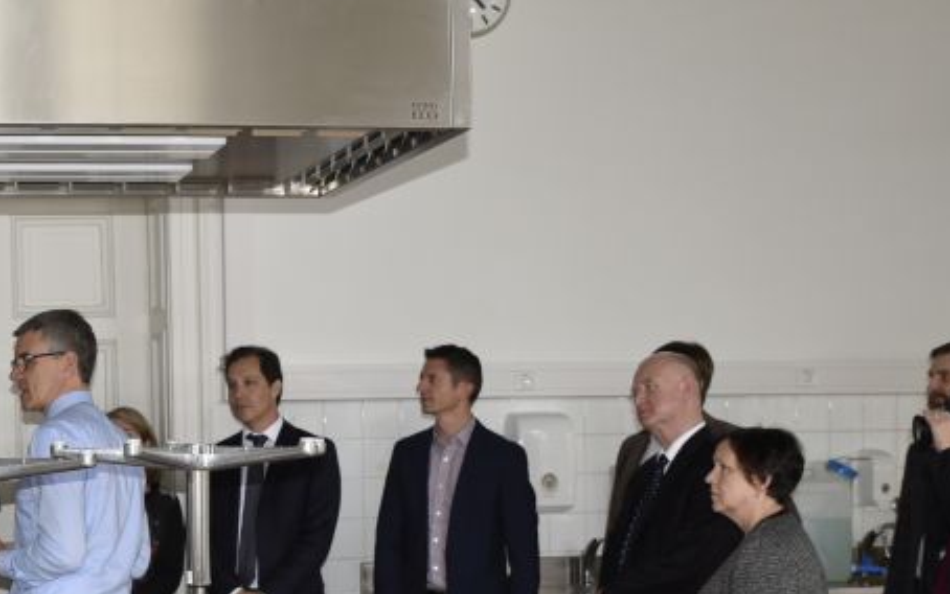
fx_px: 1787
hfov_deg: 28.8
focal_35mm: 69
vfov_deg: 18.8
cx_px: 126
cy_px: 446
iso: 800
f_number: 4
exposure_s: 1/60
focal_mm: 30
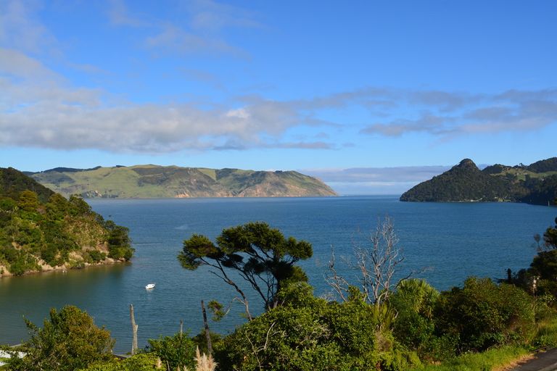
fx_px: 627
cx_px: 278
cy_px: 186
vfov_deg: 33.0
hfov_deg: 47.9
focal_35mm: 40
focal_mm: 27
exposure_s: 1/160
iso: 100
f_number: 11
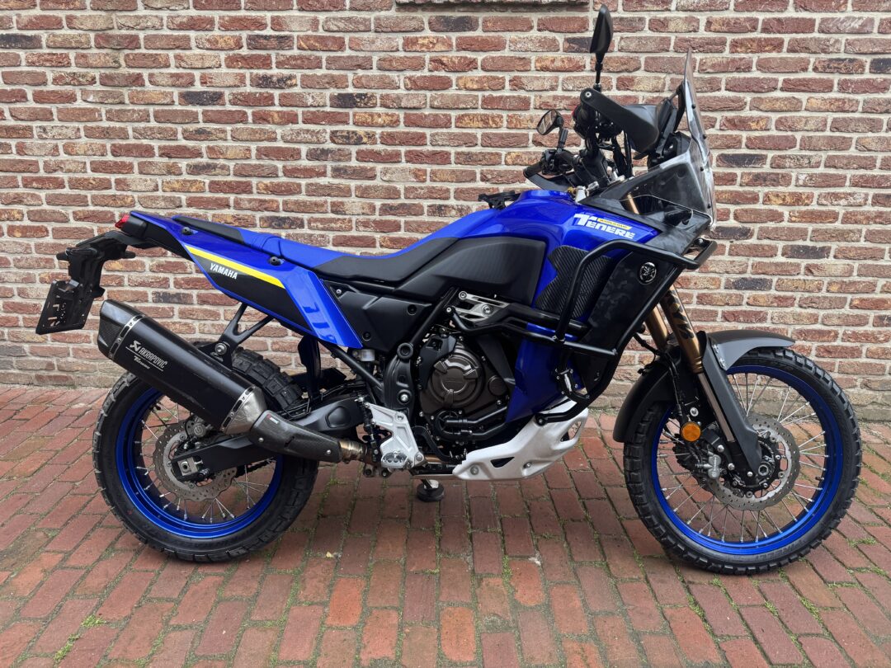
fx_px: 618
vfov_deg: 56.8
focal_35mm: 24
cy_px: 334
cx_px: 446
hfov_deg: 71.6
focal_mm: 6.76
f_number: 1.78
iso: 200
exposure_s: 1/115
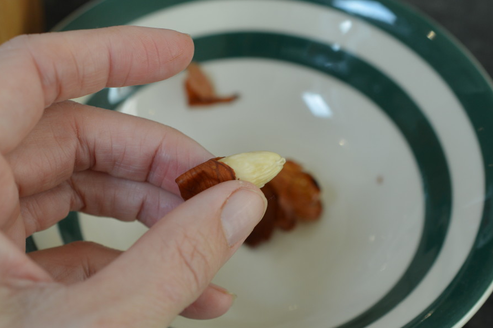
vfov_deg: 19.7
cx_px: 229
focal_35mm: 69
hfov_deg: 29.3
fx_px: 944
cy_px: 173
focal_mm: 40
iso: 400
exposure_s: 1/100
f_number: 5
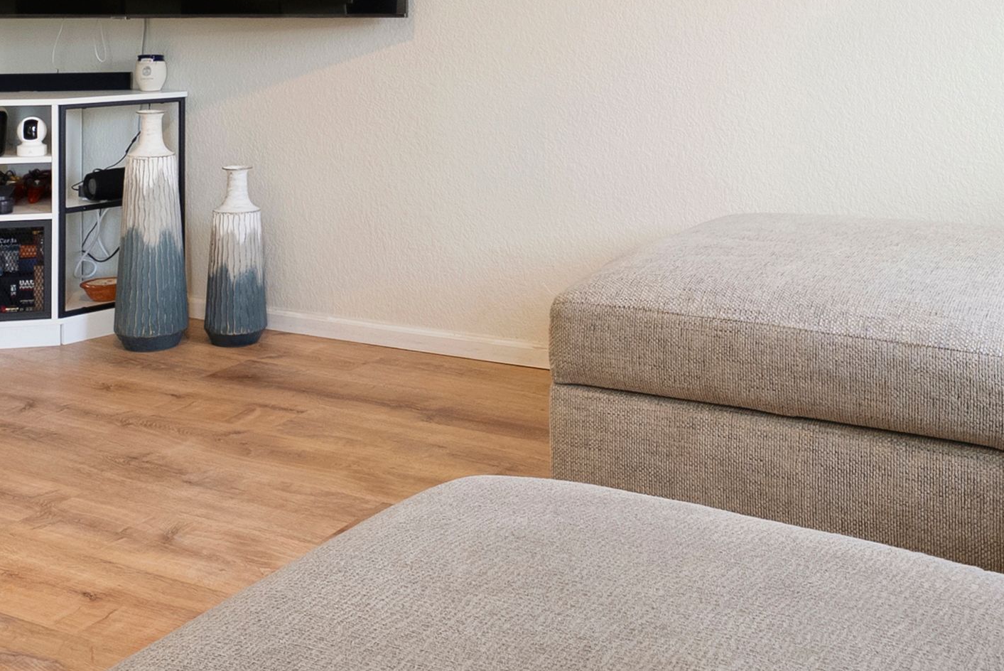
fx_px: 1256
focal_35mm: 45
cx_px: 539
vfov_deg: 28.0
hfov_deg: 43.6
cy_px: -11
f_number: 8
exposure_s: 1/10
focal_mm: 15
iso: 640
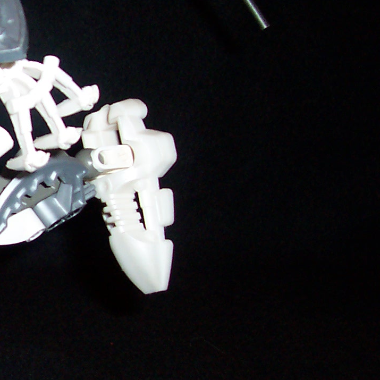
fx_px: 1155
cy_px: 185
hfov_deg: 17.4
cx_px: -126
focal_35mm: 93
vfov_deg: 18.7
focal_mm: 5.6
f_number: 2.8
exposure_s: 1/60
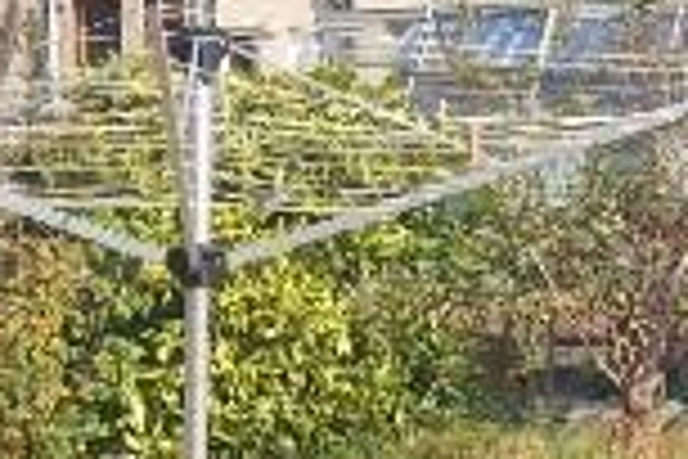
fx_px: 3058
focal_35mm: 160
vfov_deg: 8.5
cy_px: 459
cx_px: 382
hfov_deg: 12.8
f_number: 1.8
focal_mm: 5.4
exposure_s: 1/1148
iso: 50
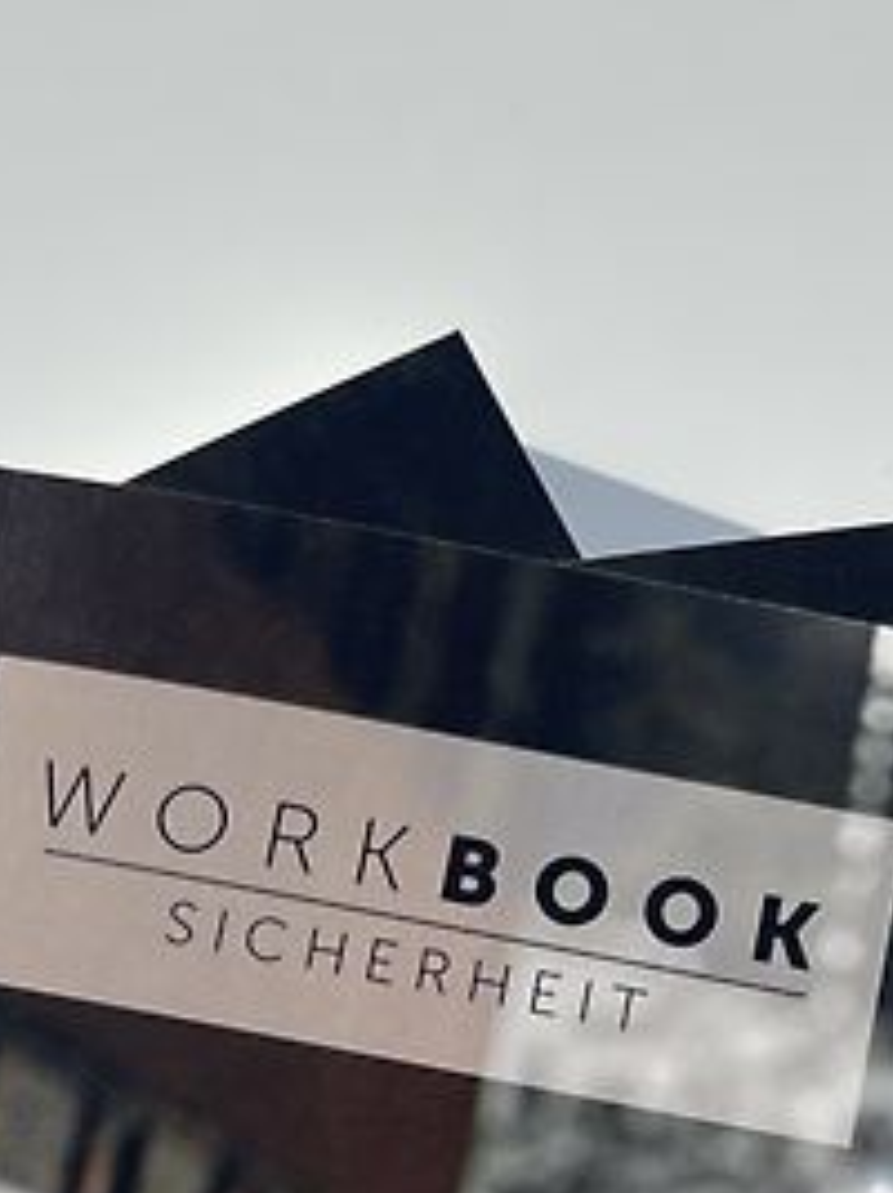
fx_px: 2685
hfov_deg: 18.9
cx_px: 384
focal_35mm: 78
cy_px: 1568
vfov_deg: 22.3
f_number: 1.6
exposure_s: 1/2681
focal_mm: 4.2
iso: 32
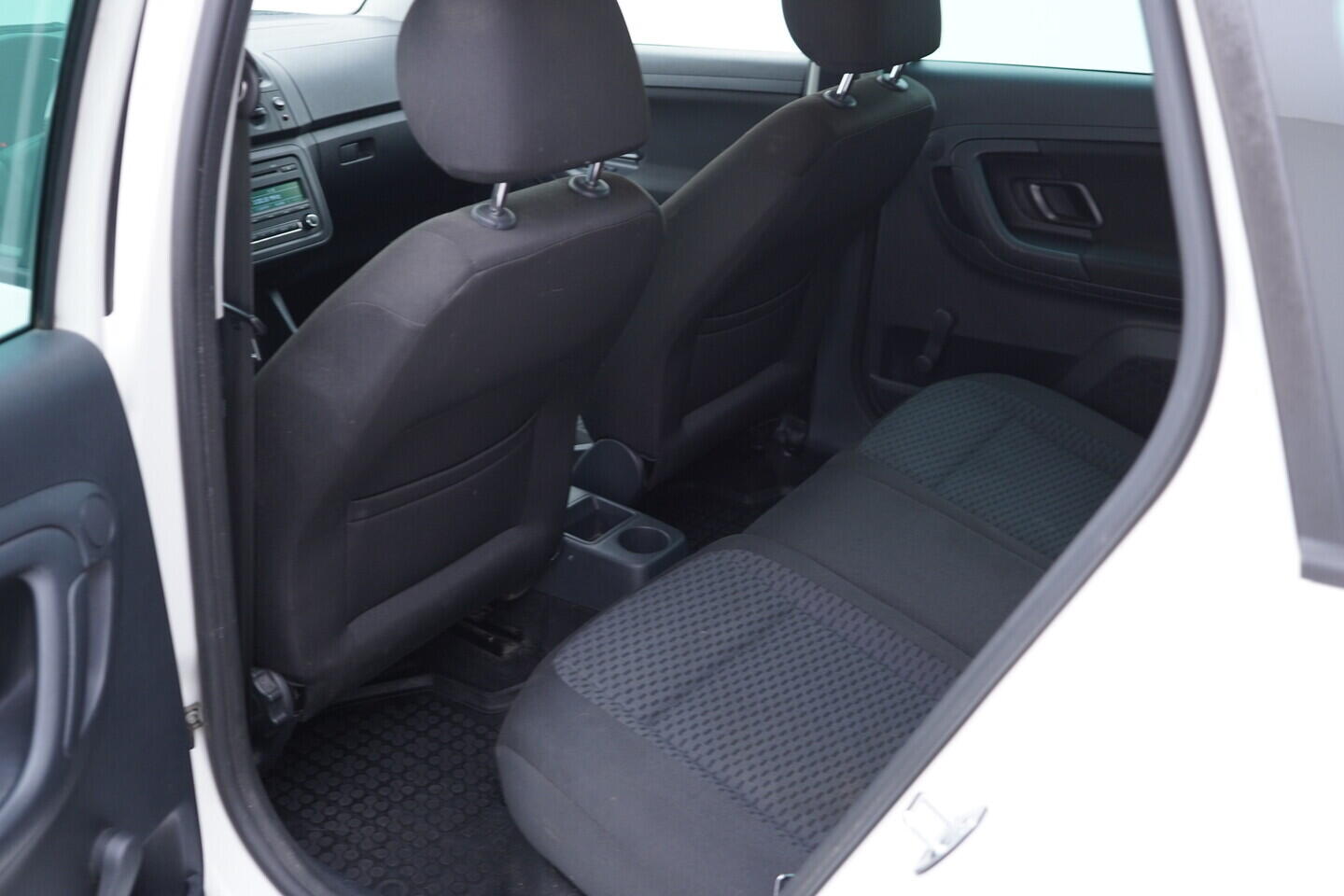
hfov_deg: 53.1
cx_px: 672
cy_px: 448
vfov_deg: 36.9
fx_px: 1344
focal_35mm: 36
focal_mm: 24
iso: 250
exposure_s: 1/40
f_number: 2.8
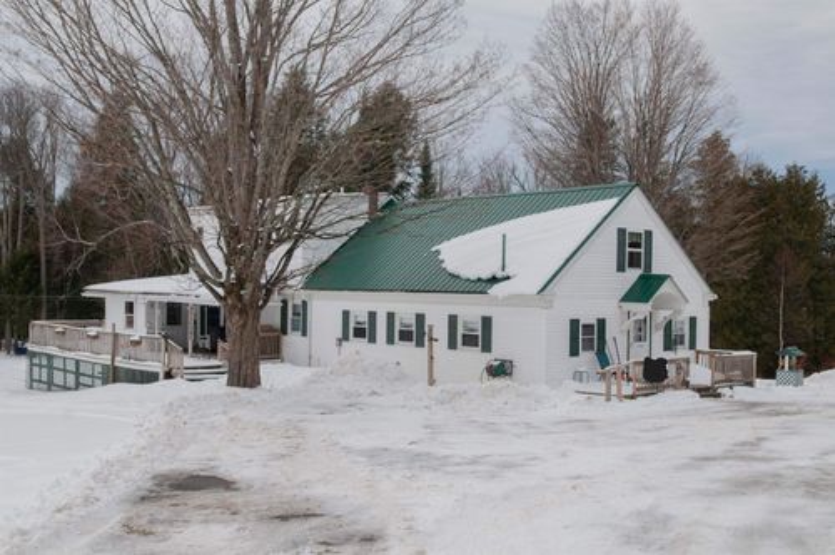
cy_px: 278
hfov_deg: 46.5
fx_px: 973
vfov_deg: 31.8
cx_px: 418
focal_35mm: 42
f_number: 5.6
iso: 400
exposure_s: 1/500
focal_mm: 28
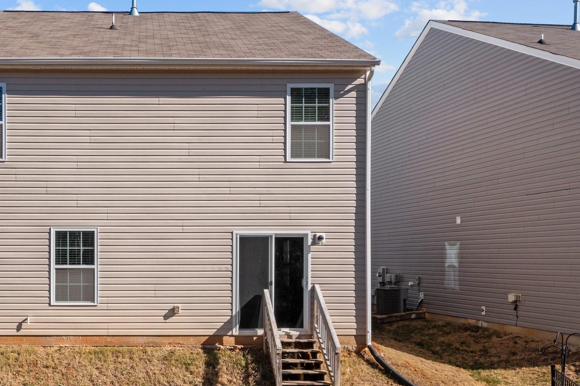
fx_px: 660
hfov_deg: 46.0
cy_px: 250
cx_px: 158
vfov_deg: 32.4
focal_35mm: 41
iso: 100
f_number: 6.3
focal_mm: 10.26
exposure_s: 1/500
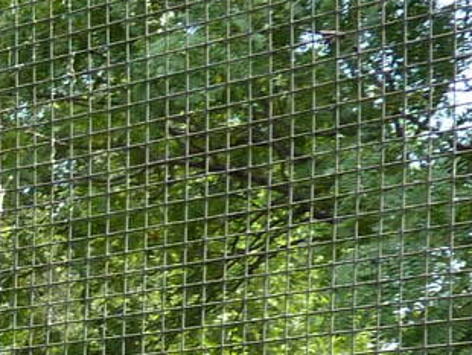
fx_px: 1760
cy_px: 696
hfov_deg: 13.1
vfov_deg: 10.6
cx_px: -498
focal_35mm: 129
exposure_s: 1/500
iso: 200
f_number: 3.3
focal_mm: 4.1
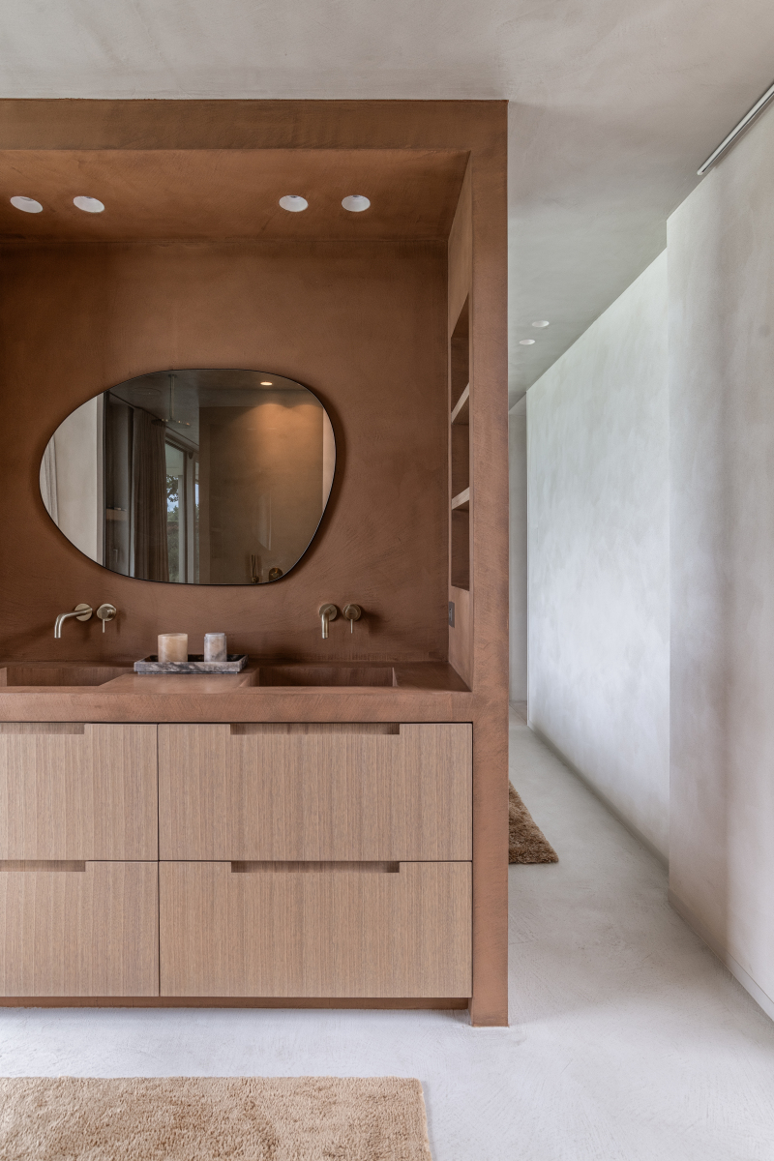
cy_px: 580
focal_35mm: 18
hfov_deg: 67.4
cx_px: 387
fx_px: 580
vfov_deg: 90.0
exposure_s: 1/13
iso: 100
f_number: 6.3
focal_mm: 18
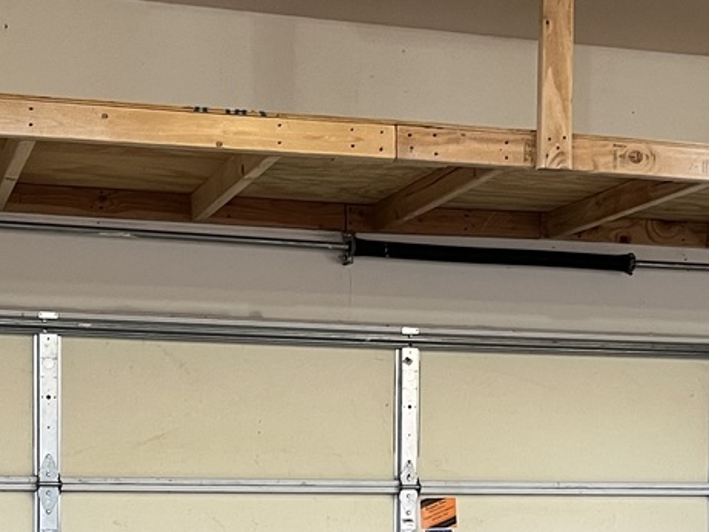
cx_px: 416
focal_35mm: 81
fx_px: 1660
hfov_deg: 24.1
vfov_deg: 17.7
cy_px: 549
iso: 100
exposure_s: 1/60
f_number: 1.6
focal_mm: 5.1
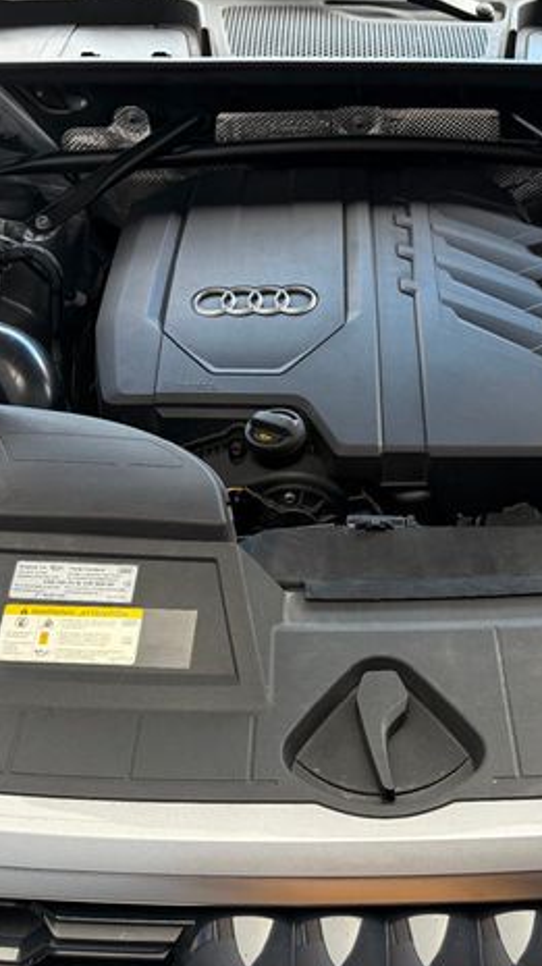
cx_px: 363
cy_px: 486
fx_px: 921
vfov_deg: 55.3
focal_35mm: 36
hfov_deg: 32.5
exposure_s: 1/170
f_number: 1.78
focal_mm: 6.76
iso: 200
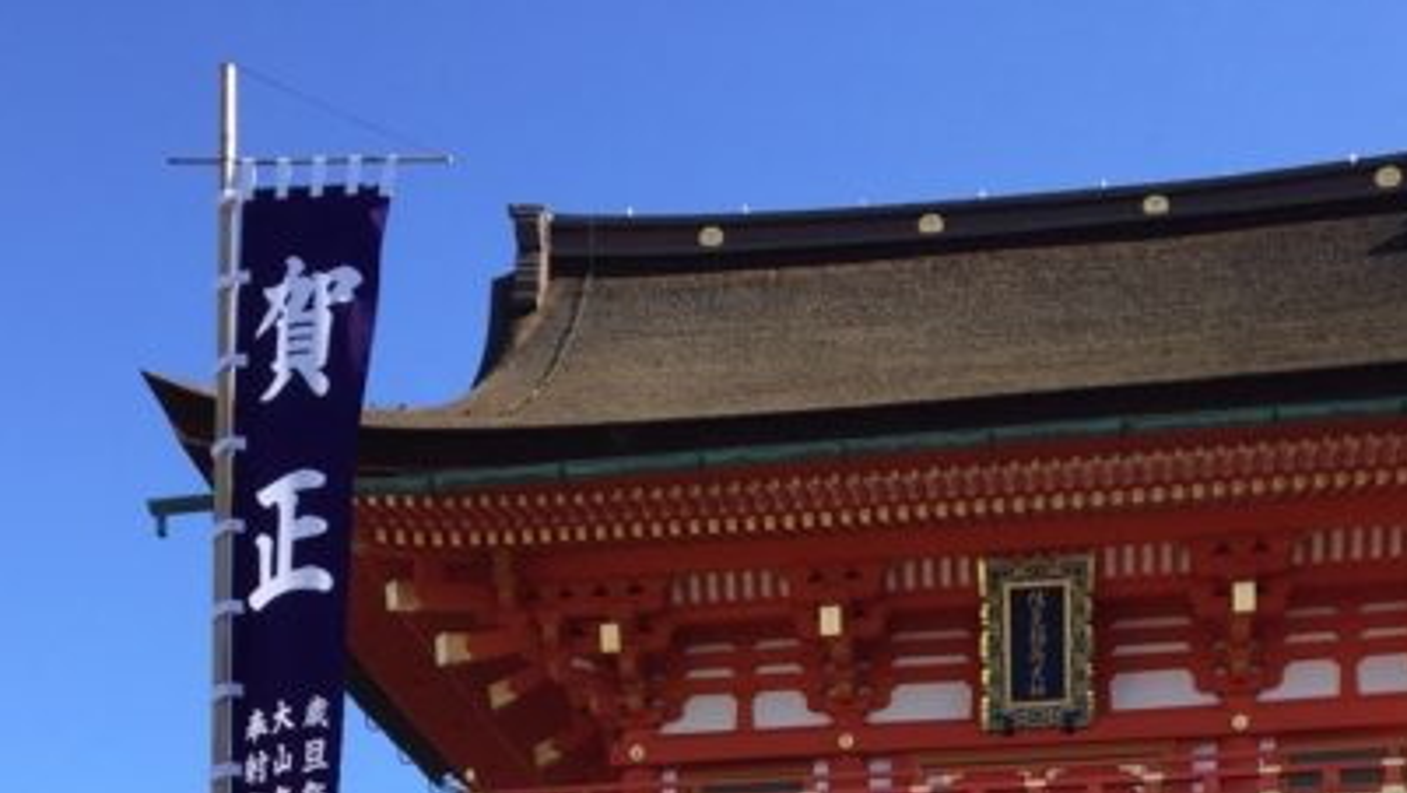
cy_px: 1382
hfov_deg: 33.3
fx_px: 2352
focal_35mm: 63
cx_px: 737
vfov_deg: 16.4
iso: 32
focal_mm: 4.15
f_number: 2.2
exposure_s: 1/942
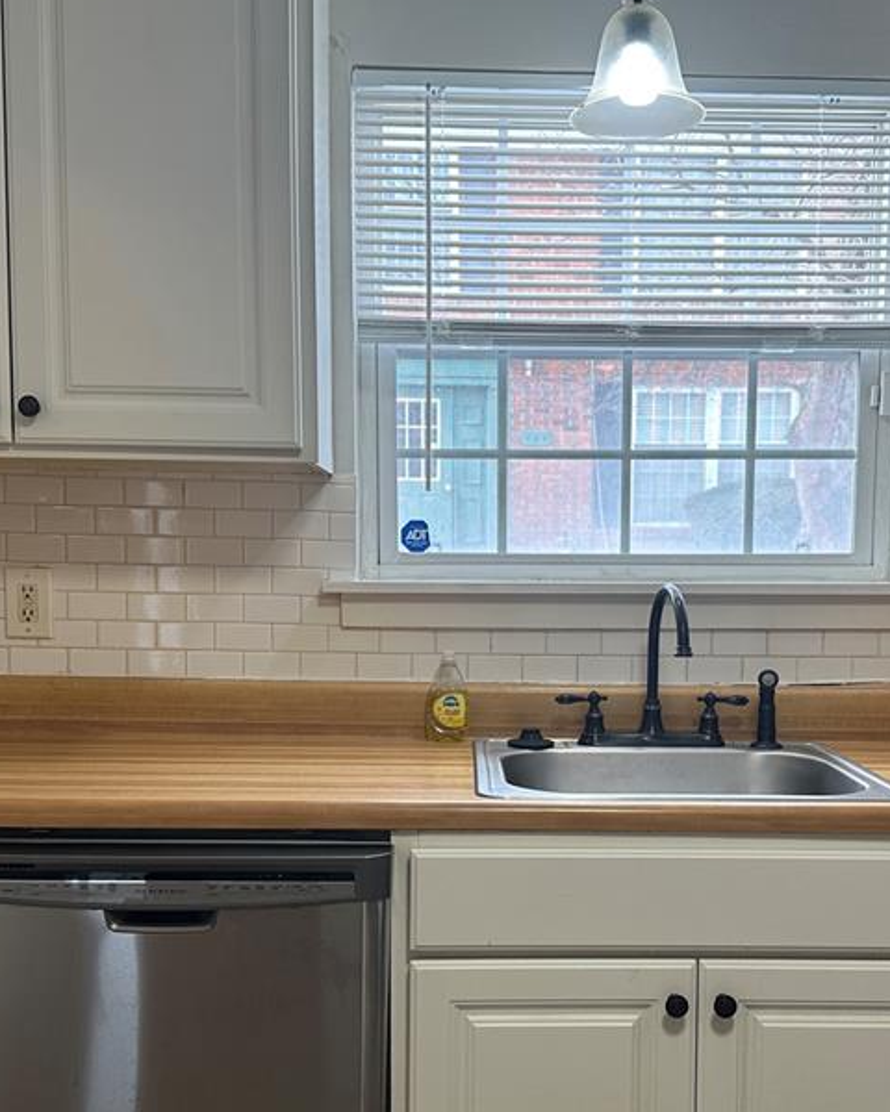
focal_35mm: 40
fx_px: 1317
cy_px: 682
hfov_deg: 37.3
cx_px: 514
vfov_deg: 45.5
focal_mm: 6.86
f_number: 1.78
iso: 80
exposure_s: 1/120
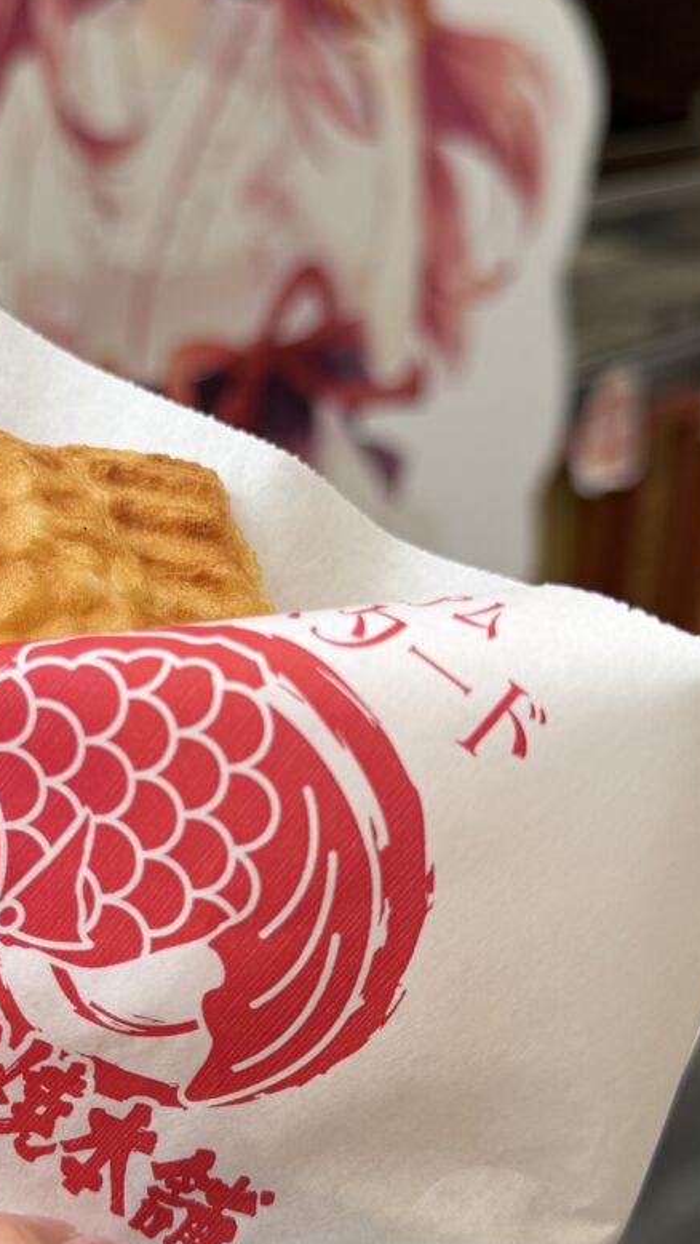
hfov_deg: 27.1
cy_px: 694
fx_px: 1418
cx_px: 129
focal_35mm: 43
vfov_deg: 47.3
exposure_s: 1/1522
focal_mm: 6.76
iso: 80
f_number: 1.78
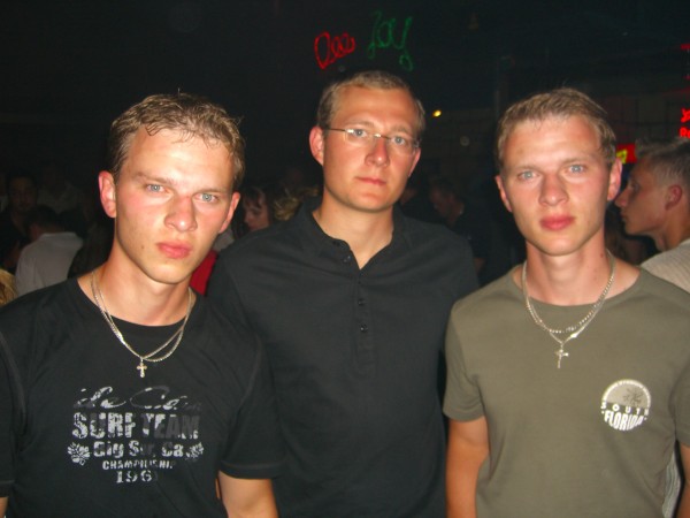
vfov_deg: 37.7
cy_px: 259
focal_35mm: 38
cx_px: 345
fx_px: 757
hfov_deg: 49.0
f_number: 2.8
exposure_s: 1/60
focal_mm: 7.9
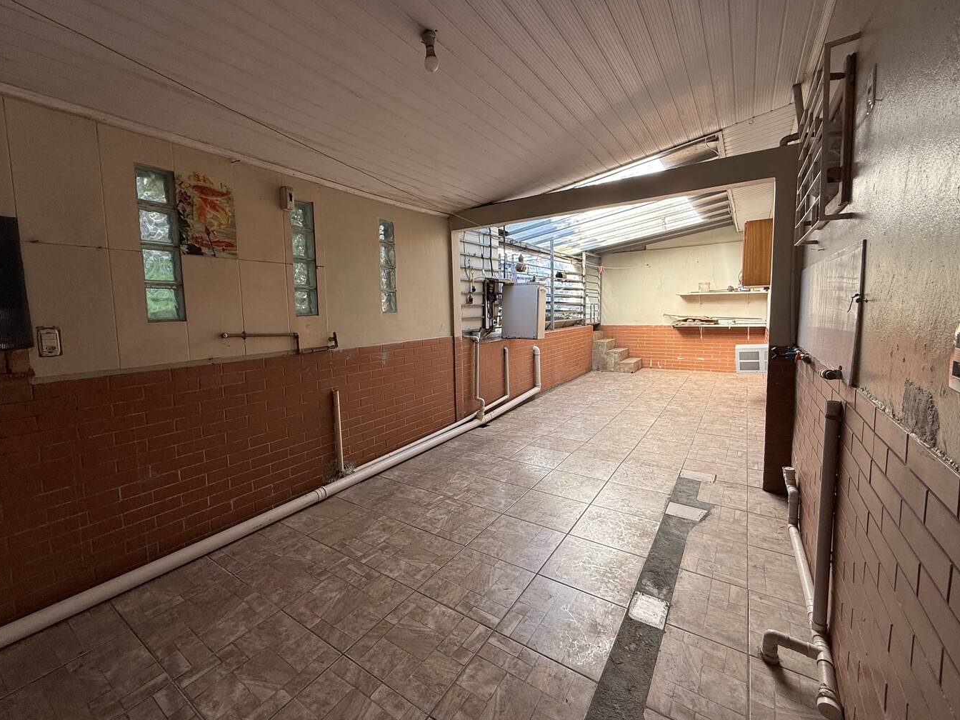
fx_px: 416
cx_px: 459
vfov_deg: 81.7
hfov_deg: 98.1
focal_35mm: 15
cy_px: 346
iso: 64
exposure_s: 1/100
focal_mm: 2.22
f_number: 2.2
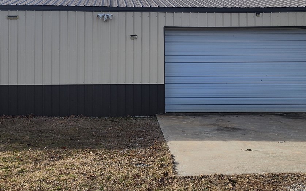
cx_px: 134
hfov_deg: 36.2
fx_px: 467
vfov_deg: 23.1
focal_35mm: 56
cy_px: 79
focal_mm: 6.4
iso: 12
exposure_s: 1/1102
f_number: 1.8
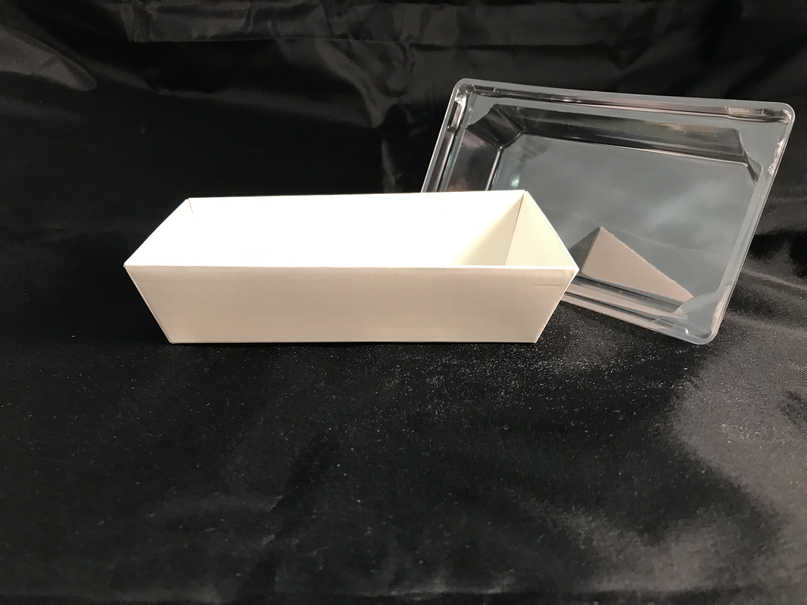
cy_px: 302
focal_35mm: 28
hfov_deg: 63.4
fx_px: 653
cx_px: 404
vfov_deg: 49.7
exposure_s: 1/17
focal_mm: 3.99
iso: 50
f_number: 1.8
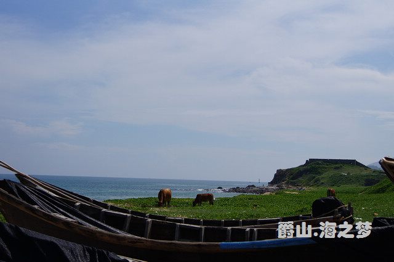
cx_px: 197
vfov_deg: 22.6
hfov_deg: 33.4
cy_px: 131
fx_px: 656
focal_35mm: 60
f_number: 5.6
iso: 200
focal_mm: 40
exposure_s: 1/4000
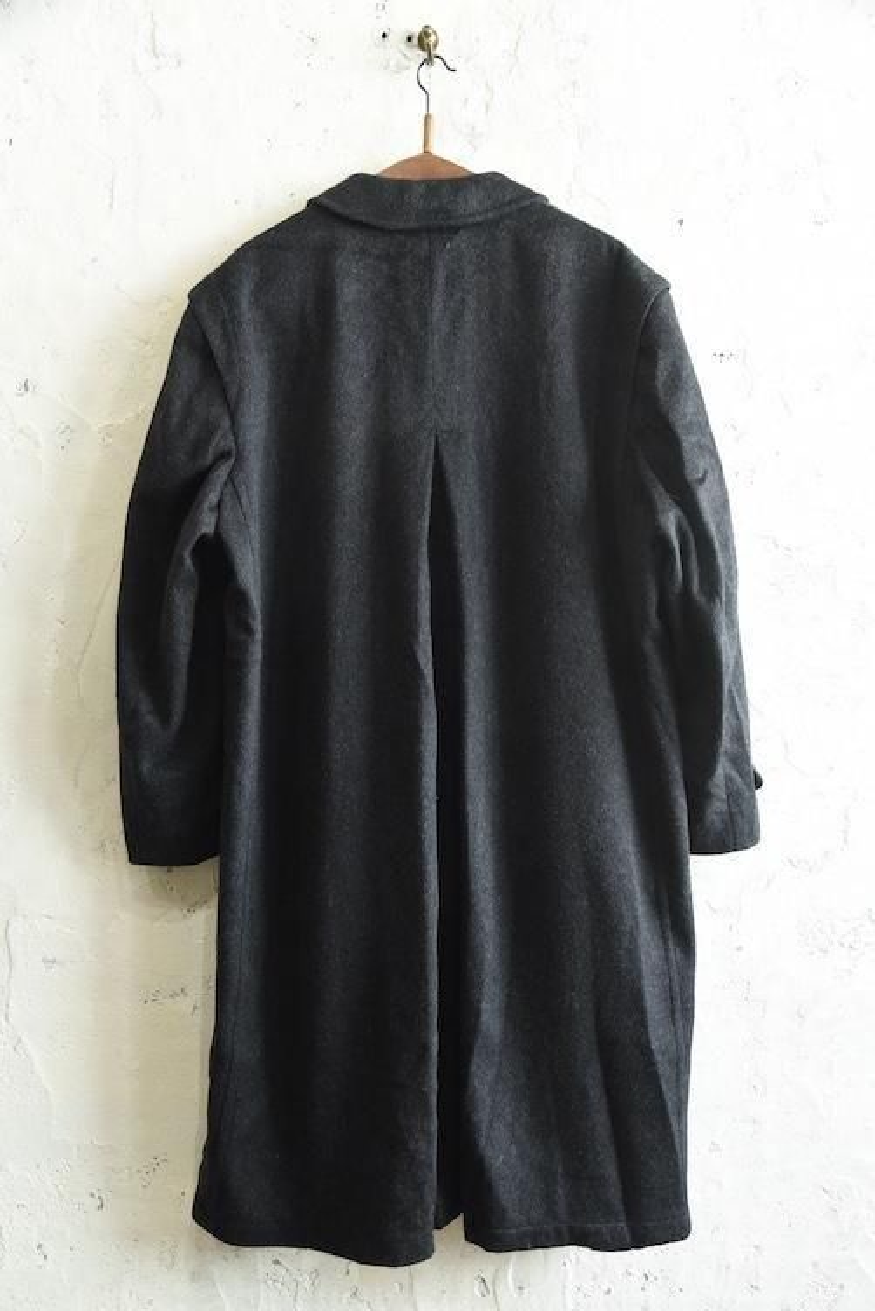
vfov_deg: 55.8
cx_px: 438
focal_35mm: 34
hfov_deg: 38.9
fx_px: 1238
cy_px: 656
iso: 1600
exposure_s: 1/80
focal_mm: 34
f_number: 6.3
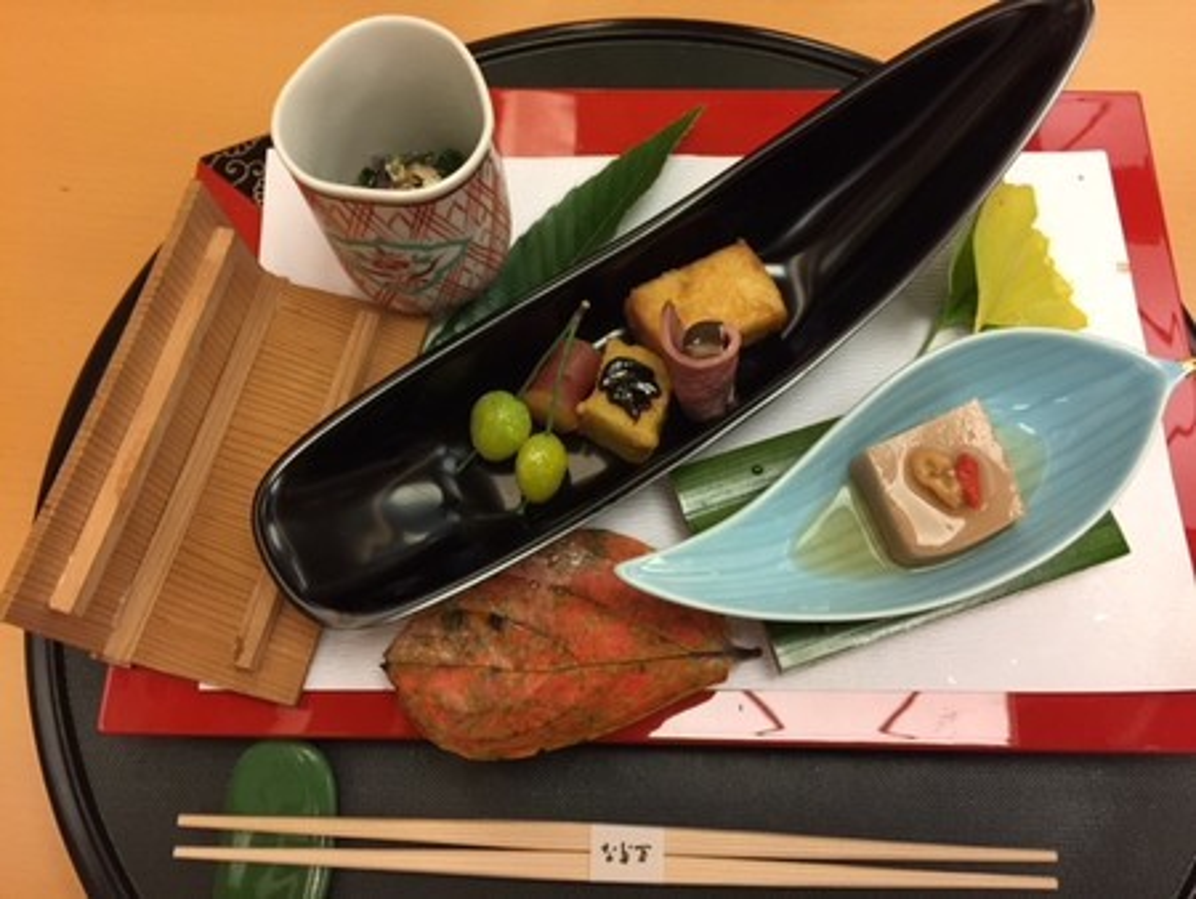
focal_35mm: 29
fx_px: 1002
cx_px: 598
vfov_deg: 48.3
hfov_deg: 61.6
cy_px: 450
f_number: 2.2
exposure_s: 1/15
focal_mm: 4.15
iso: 125
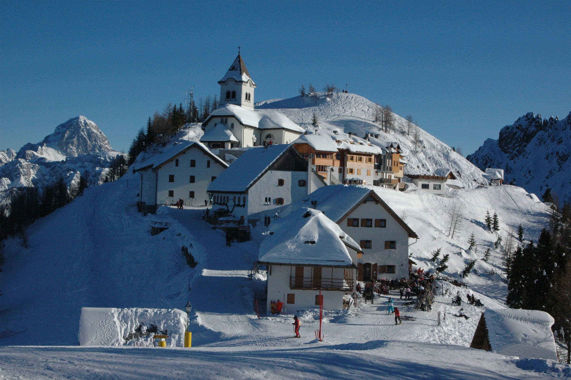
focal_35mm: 57
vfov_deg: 23.7
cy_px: 190
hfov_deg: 35.1
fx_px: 903
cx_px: 286
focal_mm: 38
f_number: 16
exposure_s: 1/1000
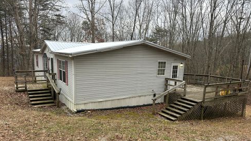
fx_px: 180
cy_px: 85
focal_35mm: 27
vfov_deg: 42.7
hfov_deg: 69.9
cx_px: 128
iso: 64
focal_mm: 6.86
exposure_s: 1/240
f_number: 1.78
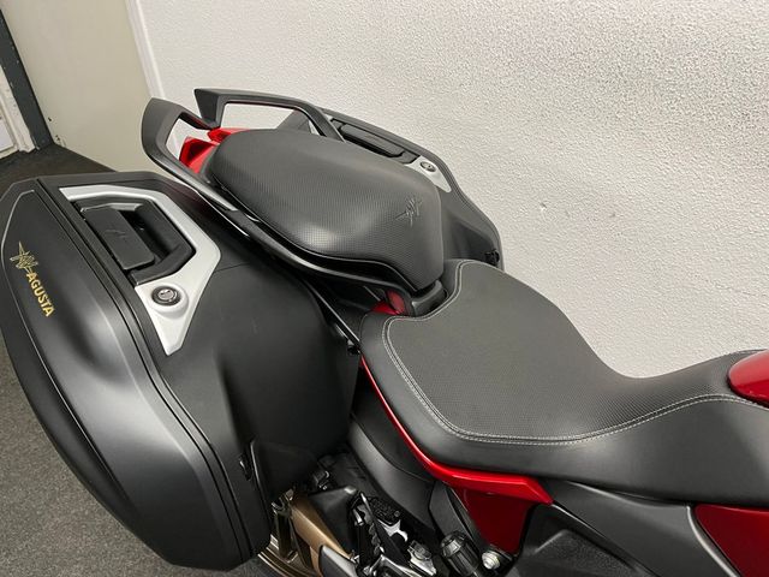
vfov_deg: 53.1
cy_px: 288
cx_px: 384
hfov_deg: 67.3
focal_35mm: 26
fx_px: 578
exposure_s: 1/50
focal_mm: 5.1
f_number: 1.6
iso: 100
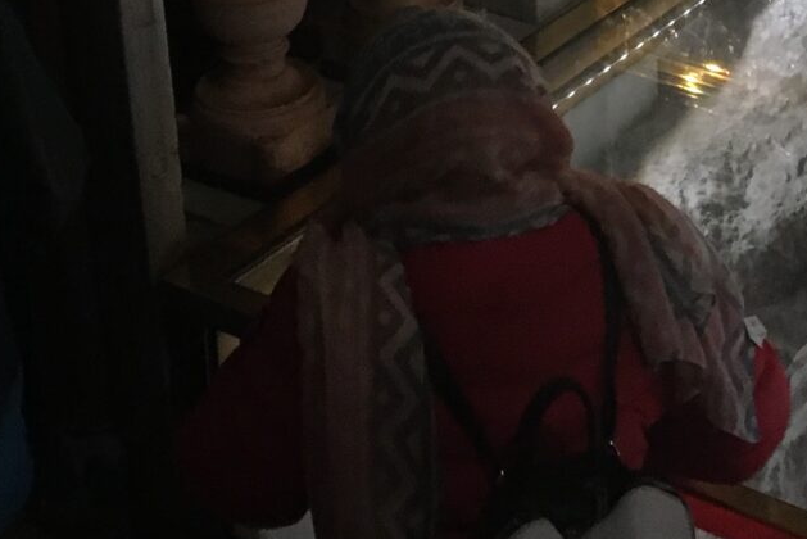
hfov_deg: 21.8
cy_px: -190
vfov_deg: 14.2
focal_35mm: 92
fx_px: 2063
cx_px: 662
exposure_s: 1/17
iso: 200
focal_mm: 4.15
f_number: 2.2
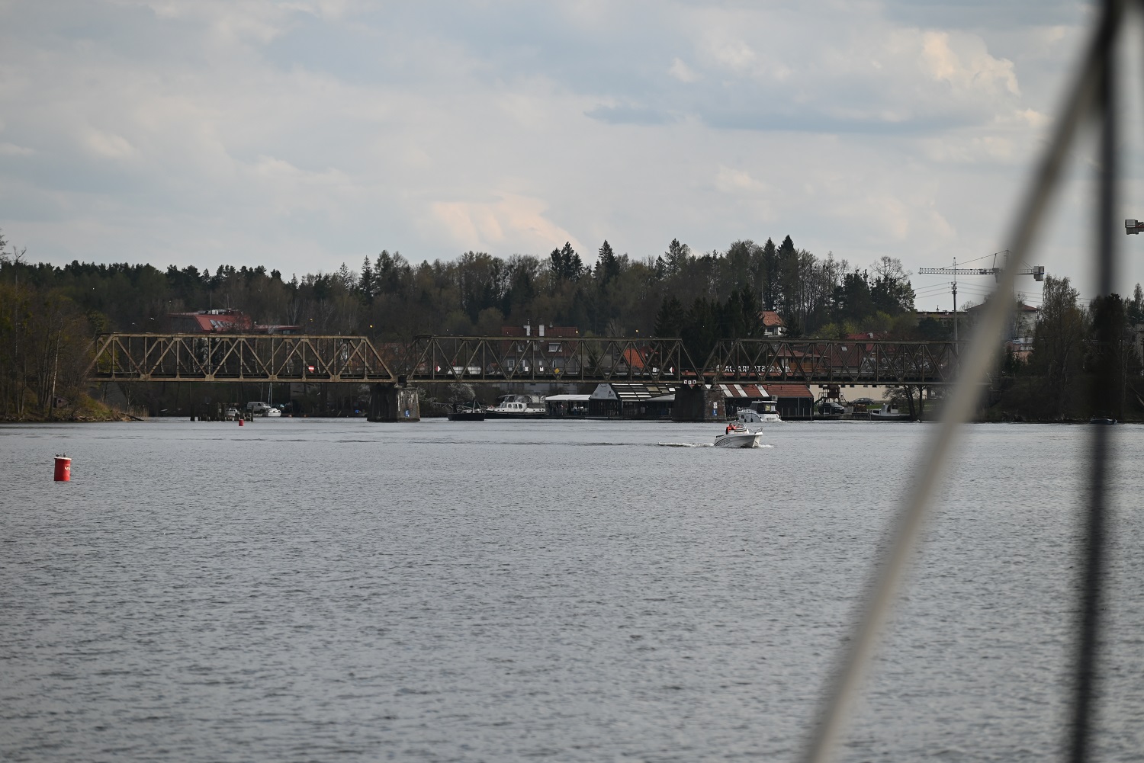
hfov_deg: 12.4
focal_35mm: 165
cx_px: 572
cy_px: 382
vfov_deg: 8.3
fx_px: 5245
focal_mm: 165
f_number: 5.6
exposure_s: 1/1000
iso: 140
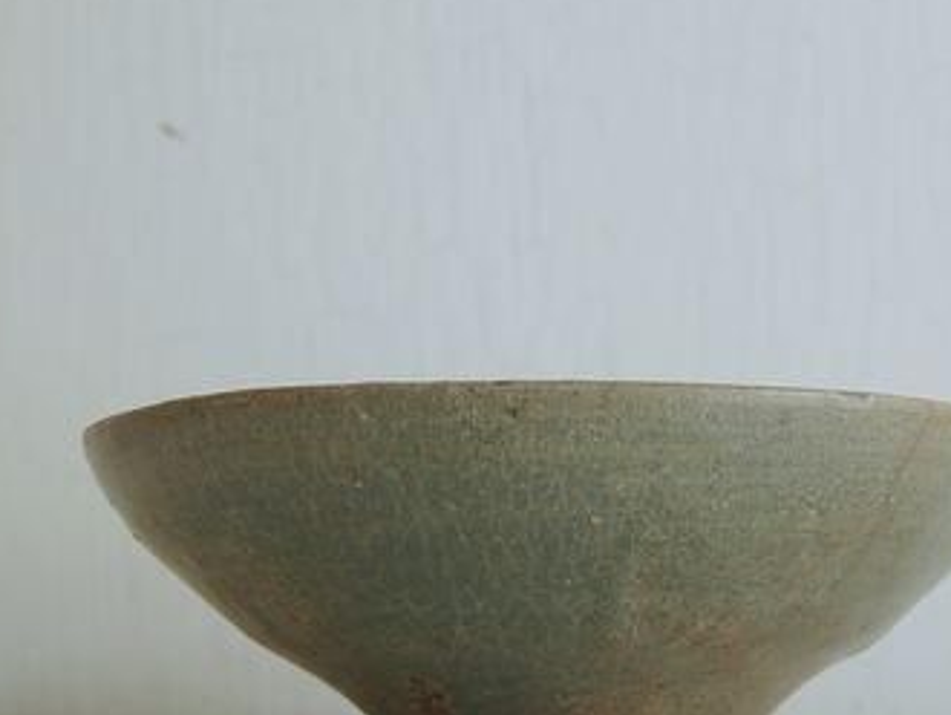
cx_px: 646
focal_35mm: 109
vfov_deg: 13.6
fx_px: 2997
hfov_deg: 18.0
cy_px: 412
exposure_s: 1/13
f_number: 6.3
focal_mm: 50
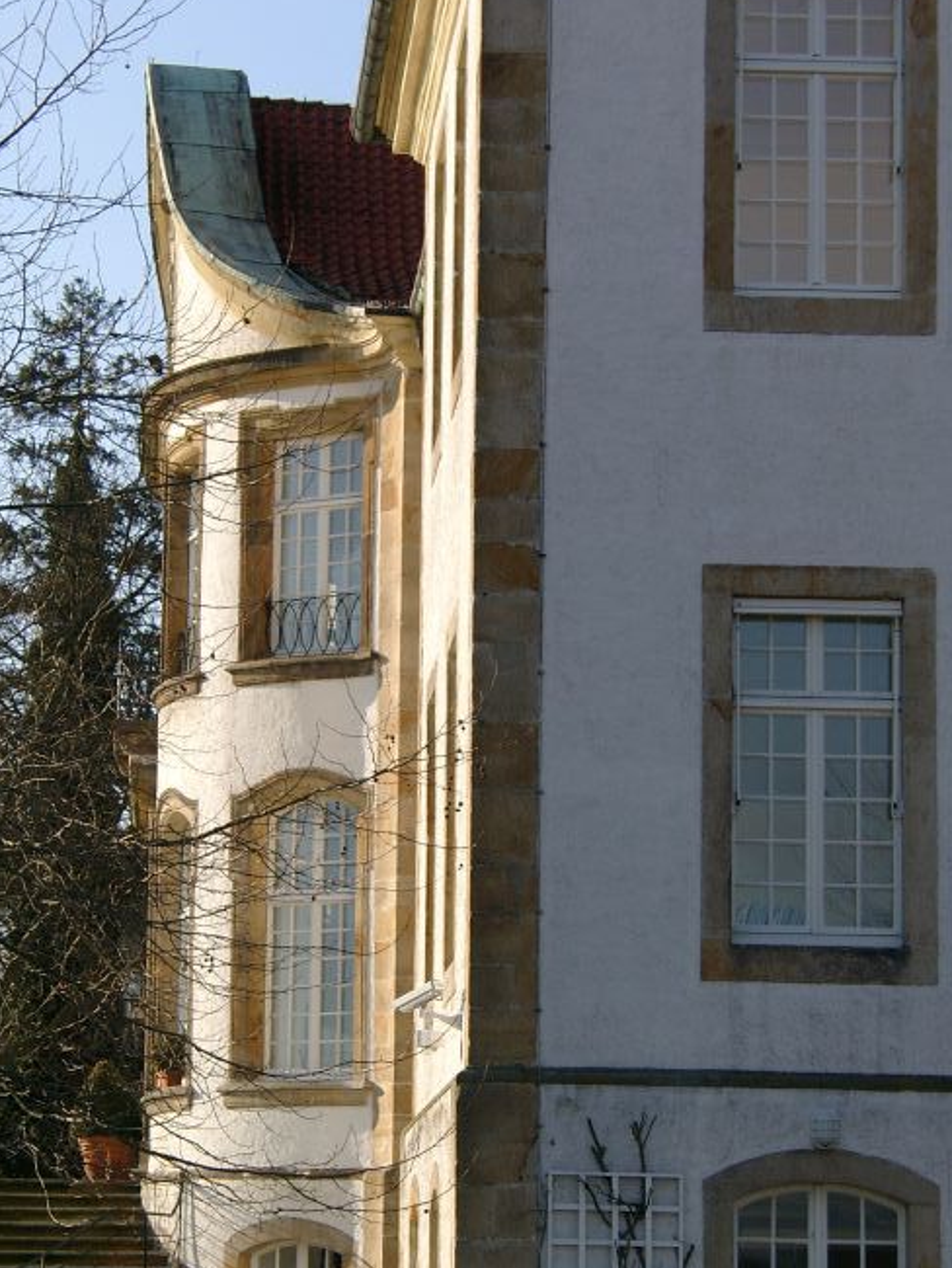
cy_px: 691
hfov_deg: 12.1
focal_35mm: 123
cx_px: 414
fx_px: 4507
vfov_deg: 16.0
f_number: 4
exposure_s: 1/442
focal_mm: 20.74
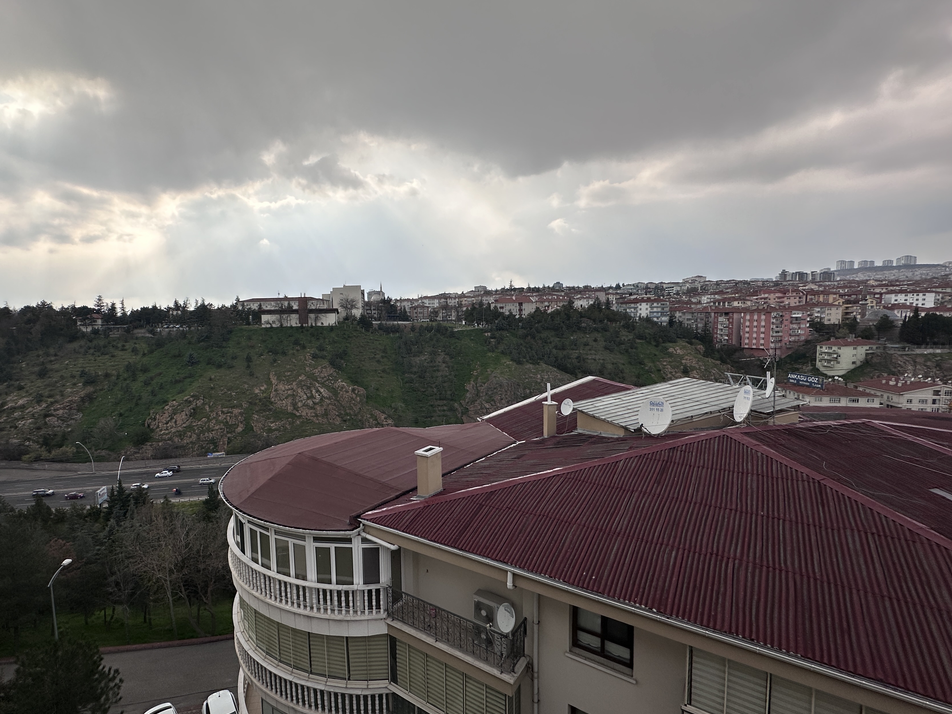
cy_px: 362
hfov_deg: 90.3
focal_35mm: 17
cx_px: 403
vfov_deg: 74.7
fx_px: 468
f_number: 2.2
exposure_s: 1/2053
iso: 50
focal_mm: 2.22
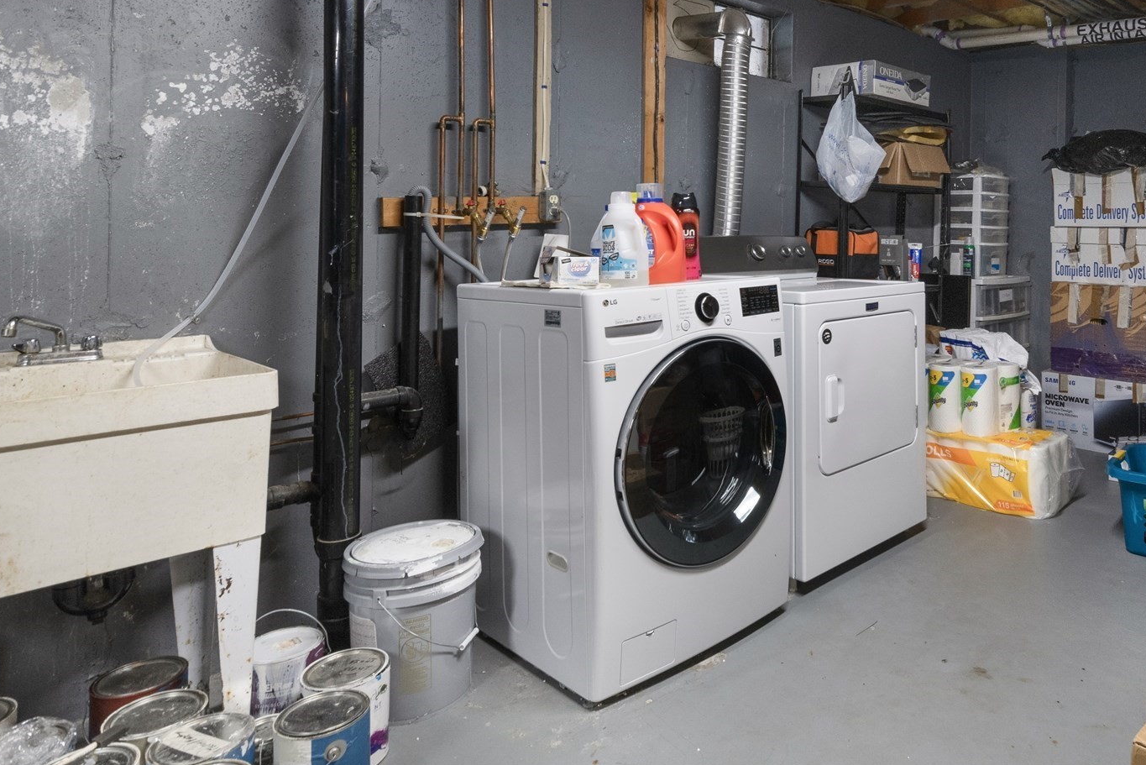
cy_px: 226
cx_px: 767
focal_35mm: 25
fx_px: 788
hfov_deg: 69.9
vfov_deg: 50.4
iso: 400
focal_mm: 11
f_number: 10
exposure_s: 1/5
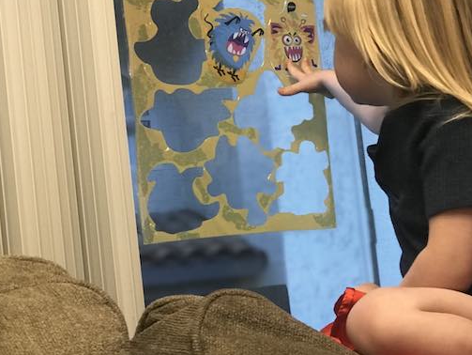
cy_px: 164
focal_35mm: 85
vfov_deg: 17.4
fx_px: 1160
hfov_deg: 23.0
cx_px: 285
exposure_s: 1/60
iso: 400
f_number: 2.8
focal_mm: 6.6
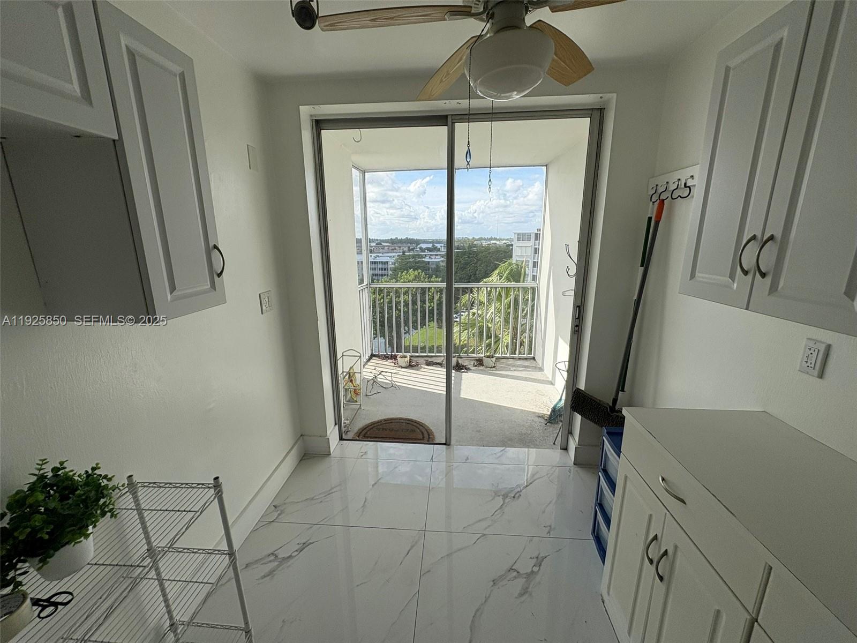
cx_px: 428
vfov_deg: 85.7
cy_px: 322
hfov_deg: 102.1
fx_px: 347
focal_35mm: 14
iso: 40
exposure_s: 1/771
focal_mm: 2.22
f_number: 2.2
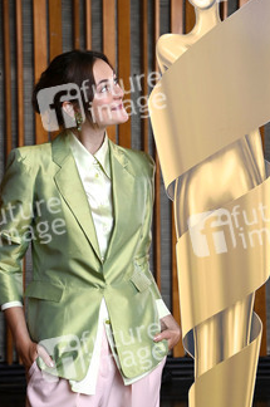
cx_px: 138
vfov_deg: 19.5
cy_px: 165
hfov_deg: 13.0
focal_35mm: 105
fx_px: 1185
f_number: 5.6
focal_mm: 85
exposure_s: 1/125
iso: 1250
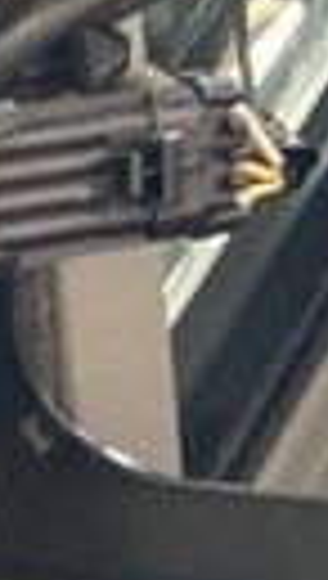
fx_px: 2694
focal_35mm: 175
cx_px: 1487
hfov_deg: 5.6
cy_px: -481
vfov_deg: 11.4
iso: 400
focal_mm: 4.25
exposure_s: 1/60
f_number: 1.8
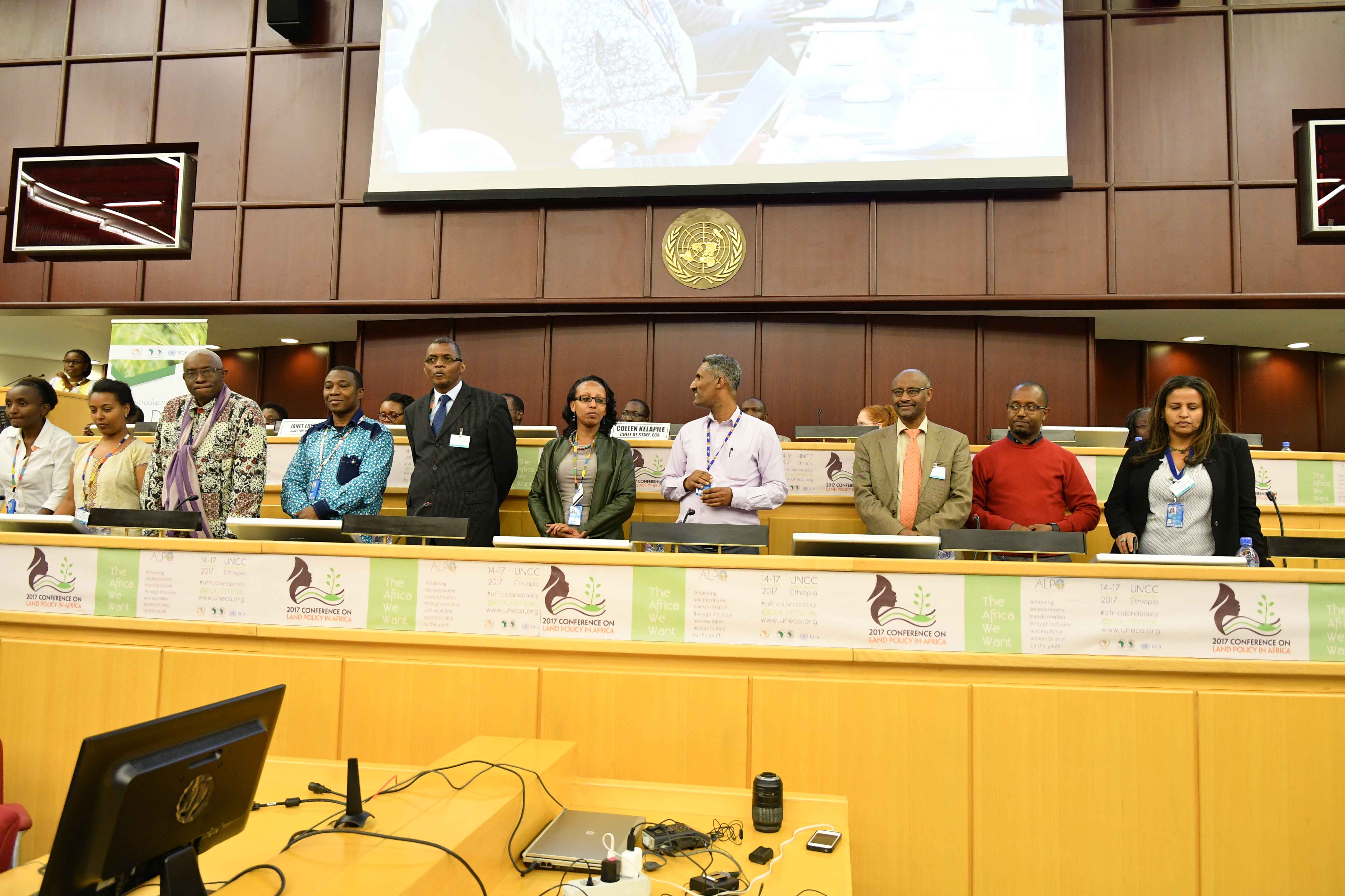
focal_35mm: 24
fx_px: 897
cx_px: 672
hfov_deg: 73.7
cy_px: 448
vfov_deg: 53.1
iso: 1600
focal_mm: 16
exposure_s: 1/80
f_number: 3.5
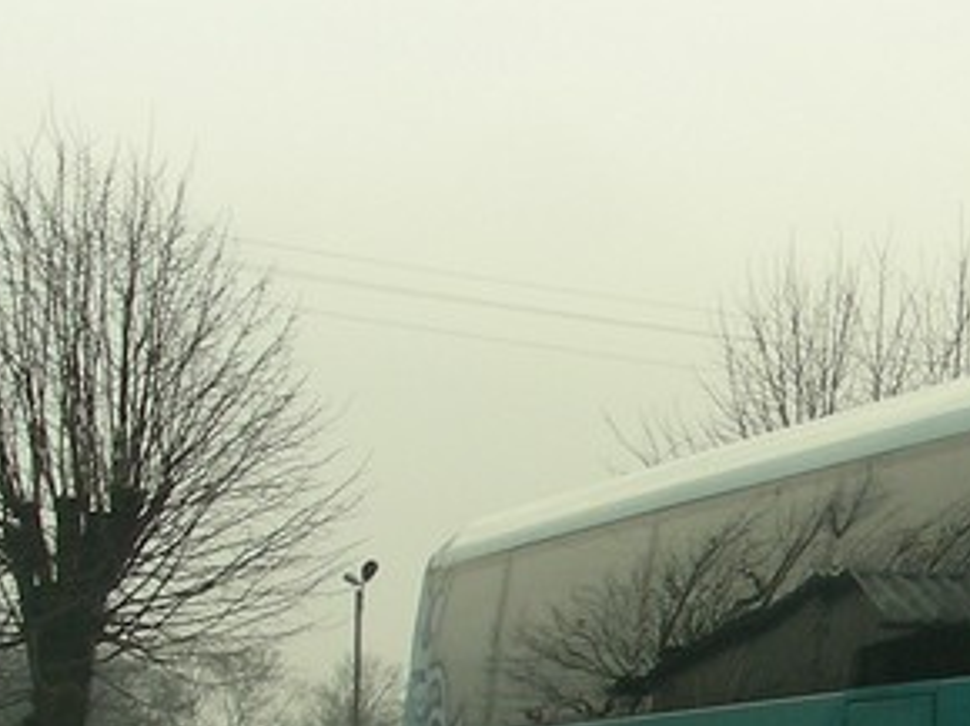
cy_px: 686
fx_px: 4060
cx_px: 1445
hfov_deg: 12.9
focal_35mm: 145
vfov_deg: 10.2
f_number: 4
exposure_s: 1/345
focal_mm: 6.8
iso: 50
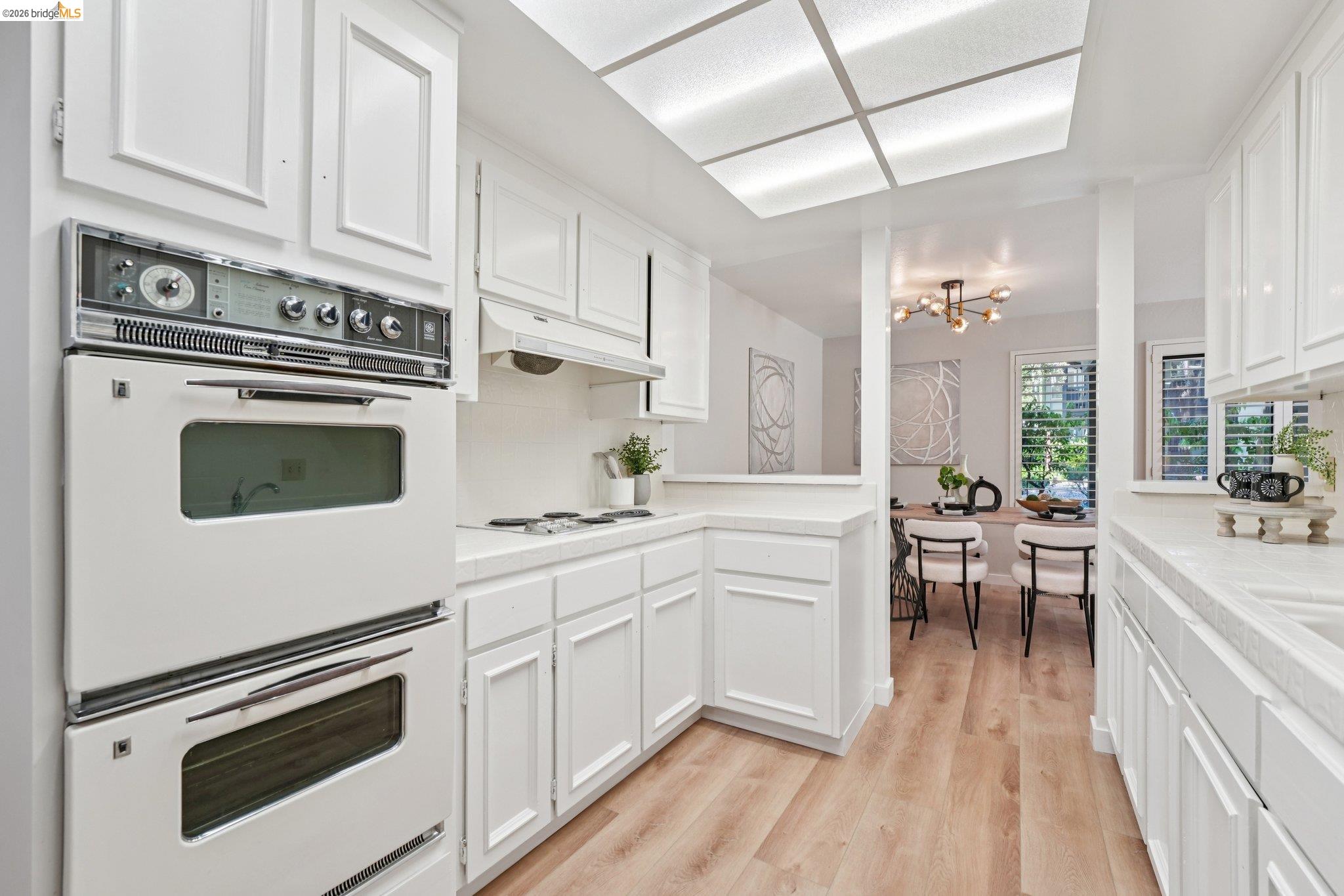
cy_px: 448
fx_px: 523
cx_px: 672
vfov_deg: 81.2
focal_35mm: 14
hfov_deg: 104.3
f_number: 8
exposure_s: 1/30
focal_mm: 14
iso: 640
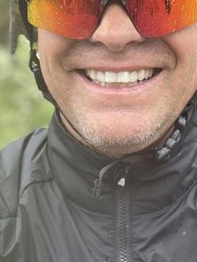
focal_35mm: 59
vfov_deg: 31.1
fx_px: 447
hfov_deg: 24.8
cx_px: 104
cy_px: 24
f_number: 2.2
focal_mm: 2.71
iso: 32
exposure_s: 1/121
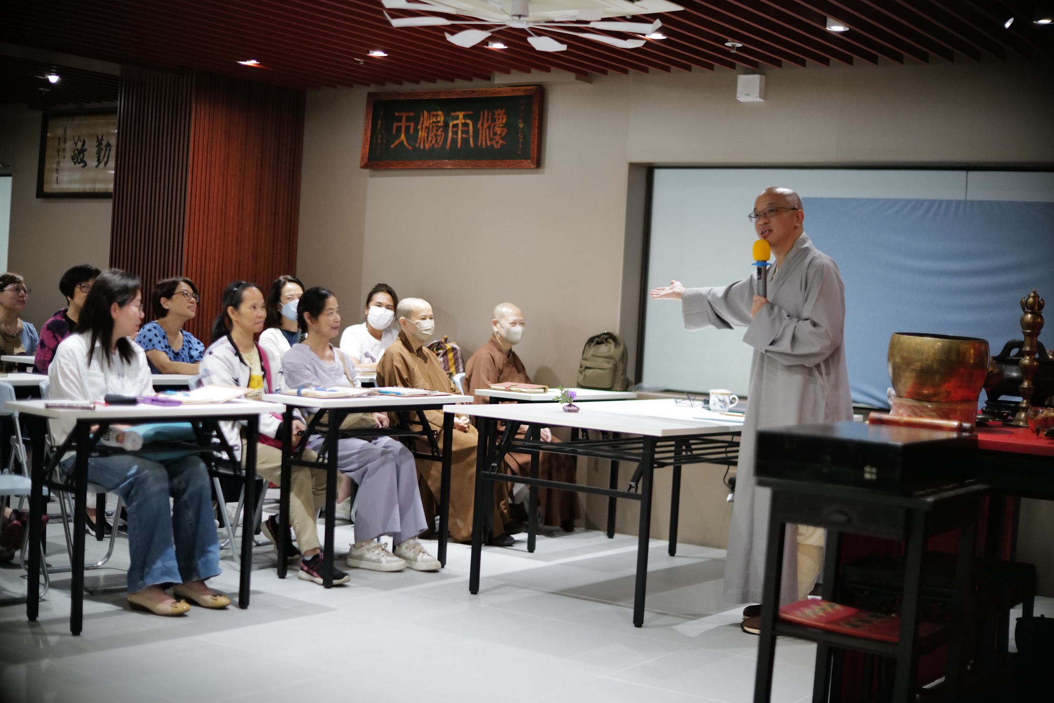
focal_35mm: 50
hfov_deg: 39.6
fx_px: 1464
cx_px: 527
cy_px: 352
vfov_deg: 27.0
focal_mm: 50
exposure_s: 1/500
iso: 2500
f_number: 1.7
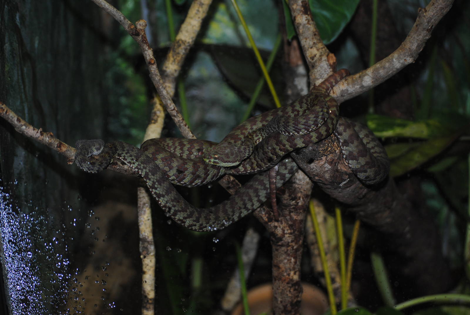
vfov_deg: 16.6
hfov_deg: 24.6
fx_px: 1078
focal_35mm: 82
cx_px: 235
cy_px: 158
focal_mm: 55
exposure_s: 1/60
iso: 200
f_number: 4
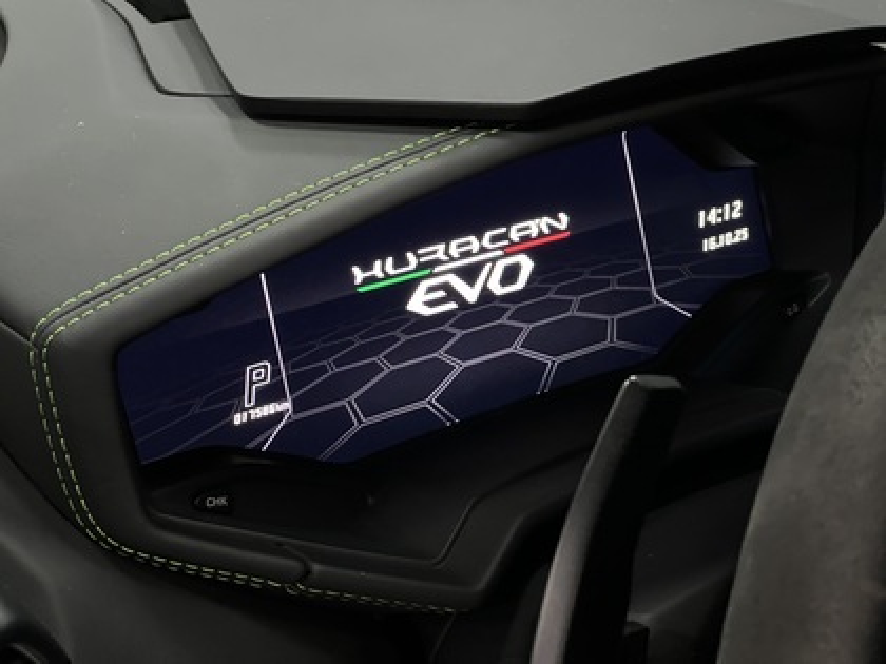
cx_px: 443
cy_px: 332
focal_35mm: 77
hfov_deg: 25.3
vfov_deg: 19.1
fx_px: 1971
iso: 800
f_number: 2.8
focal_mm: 9
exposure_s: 1/40
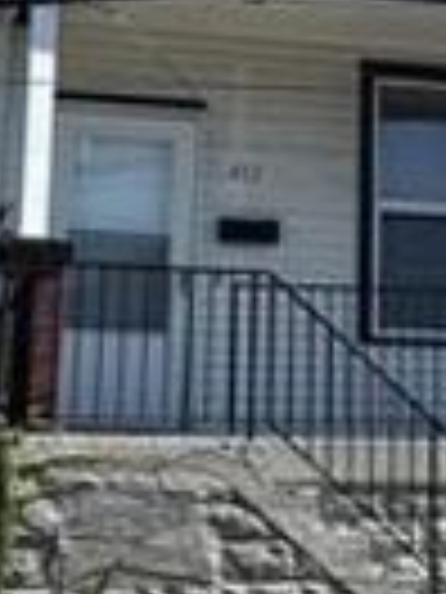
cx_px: 577
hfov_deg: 11.9
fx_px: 2079
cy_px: 83
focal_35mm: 121
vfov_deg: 16.1
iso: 80
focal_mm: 6.86
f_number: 1.78
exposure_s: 1/3247
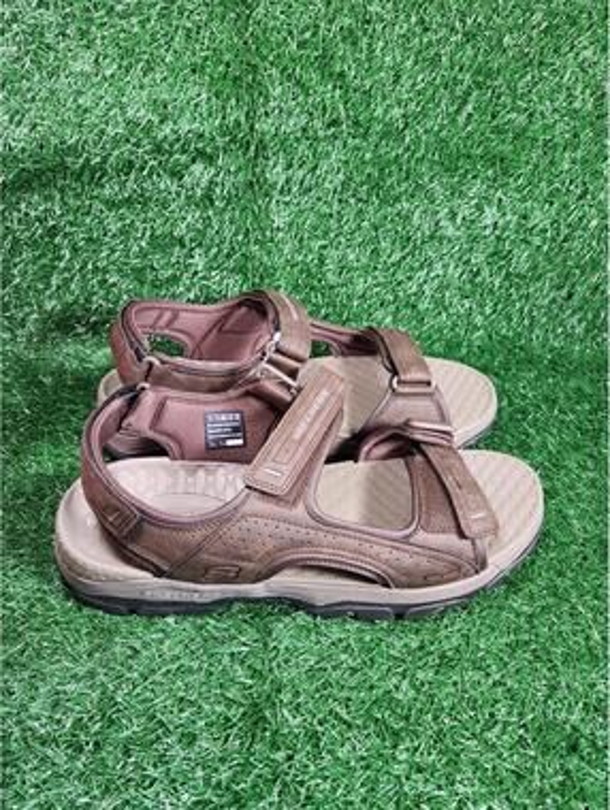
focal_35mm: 23
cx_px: 305
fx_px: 539
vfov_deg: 73.9
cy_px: 405
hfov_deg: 59.0
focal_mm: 5.4
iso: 250
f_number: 1.8
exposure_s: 1/120
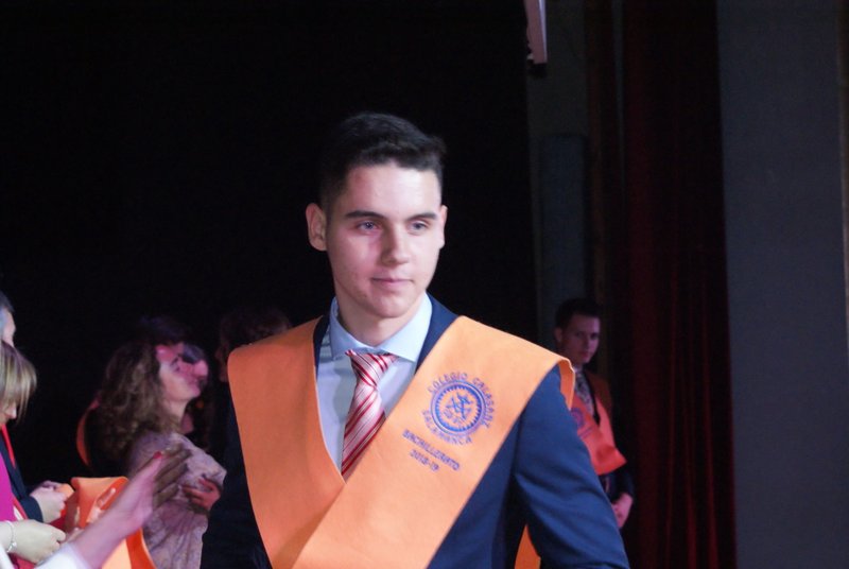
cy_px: 284
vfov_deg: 18.2
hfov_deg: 27.0
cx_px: 424
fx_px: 1771
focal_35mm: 75
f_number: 5.6
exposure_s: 1/80
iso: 1600
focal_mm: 50
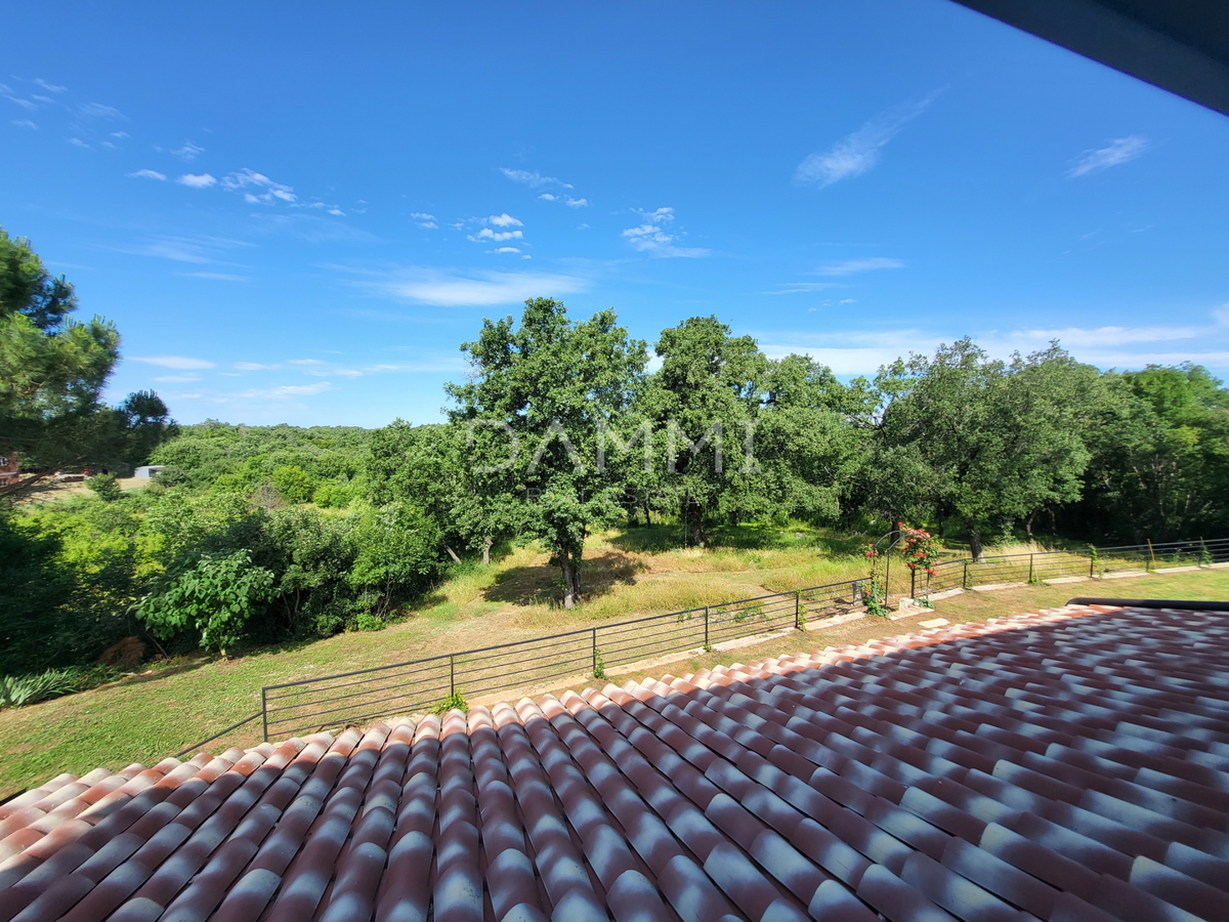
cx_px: 614
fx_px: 462
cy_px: 461
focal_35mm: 13
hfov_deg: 106.2
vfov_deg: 89.9
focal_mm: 1.74
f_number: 2.2
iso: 32
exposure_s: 1/671
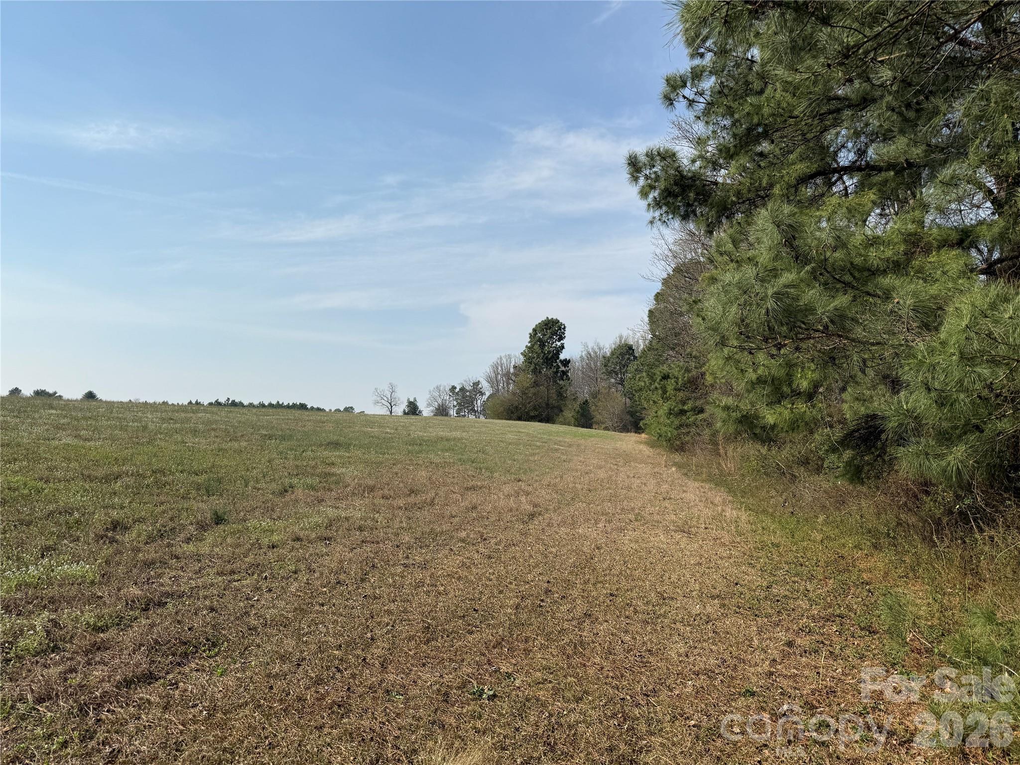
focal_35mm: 24
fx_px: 707
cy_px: 382
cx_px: 510
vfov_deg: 56.8
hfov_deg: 71.6
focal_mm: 6.76
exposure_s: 1/6711
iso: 80
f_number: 1.78
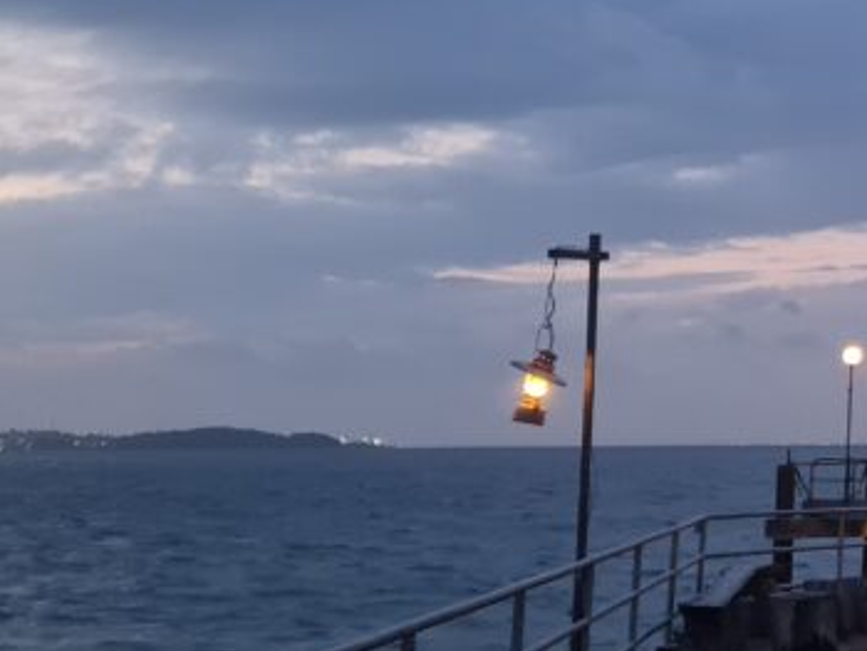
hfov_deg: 22.7
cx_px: 1147
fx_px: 1905
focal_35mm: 76
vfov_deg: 19.3
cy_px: 151
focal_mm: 5.4
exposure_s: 1/25
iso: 640
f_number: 1.8
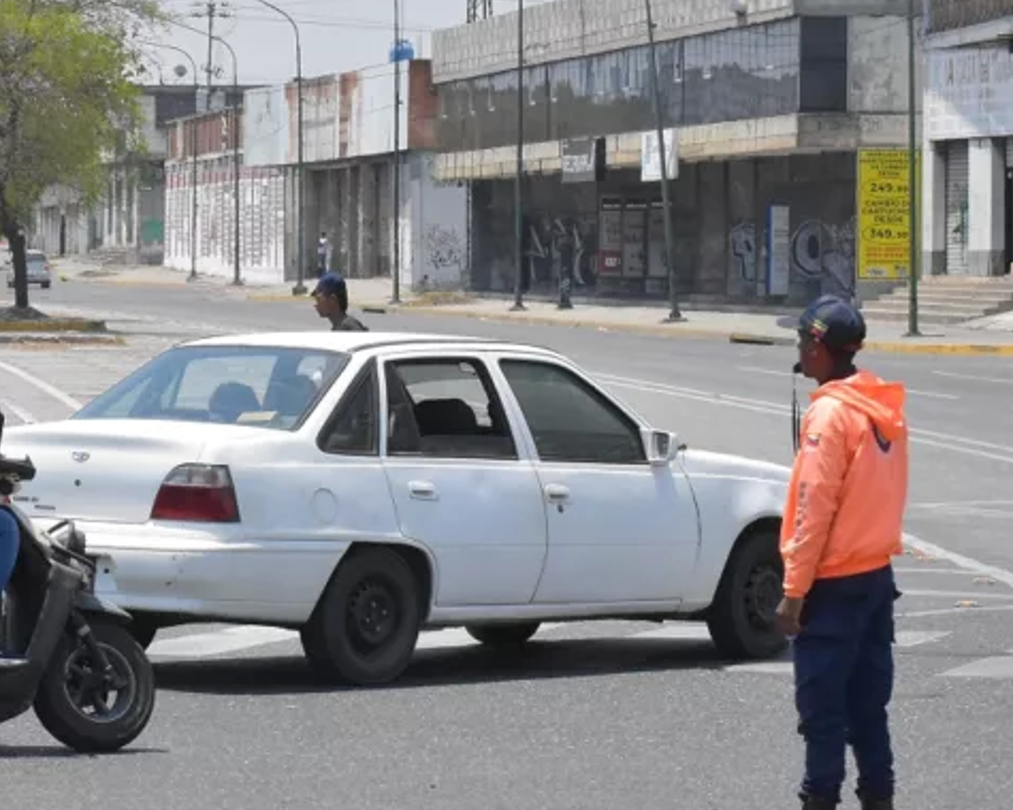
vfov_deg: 6.4
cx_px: 134
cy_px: 542
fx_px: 7285
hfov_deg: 7.9
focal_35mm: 243
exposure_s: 1/3200
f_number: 14
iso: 3200
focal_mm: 80
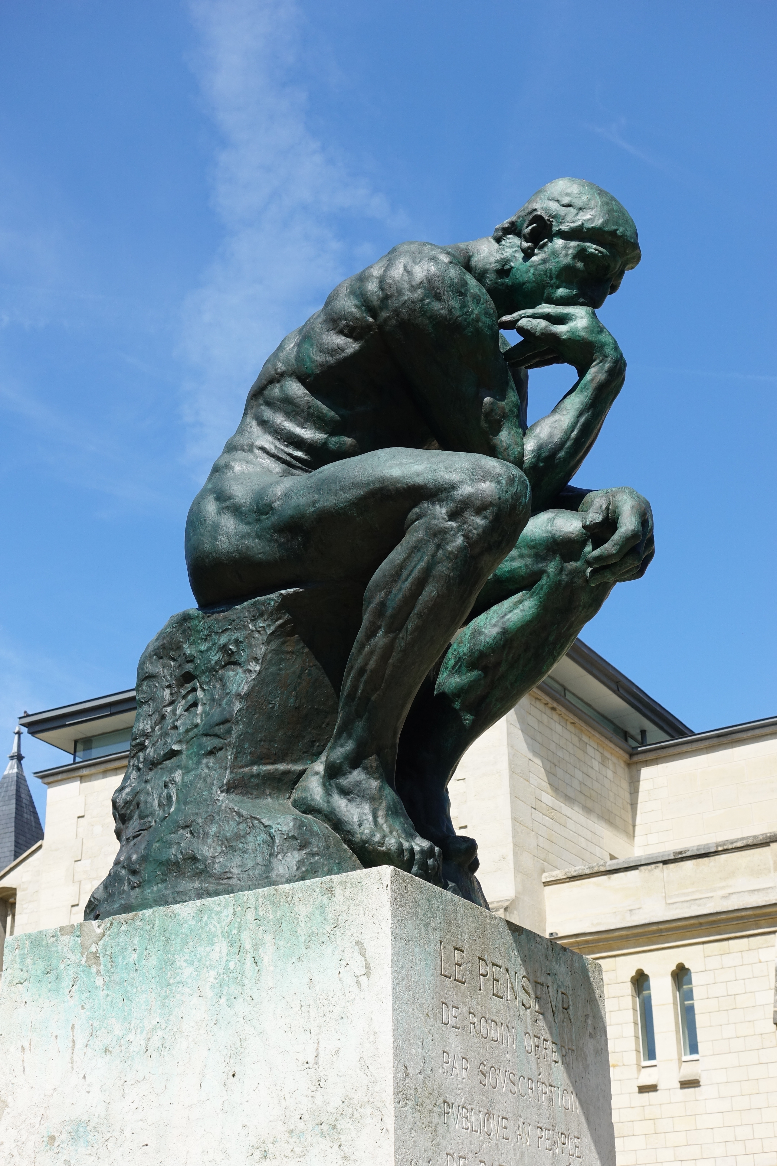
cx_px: 388
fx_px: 1716
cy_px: 583
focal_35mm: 53
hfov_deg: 25.5
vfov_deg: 37.5
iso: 125
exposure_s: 1/400
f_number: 5.6
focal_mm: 19.48
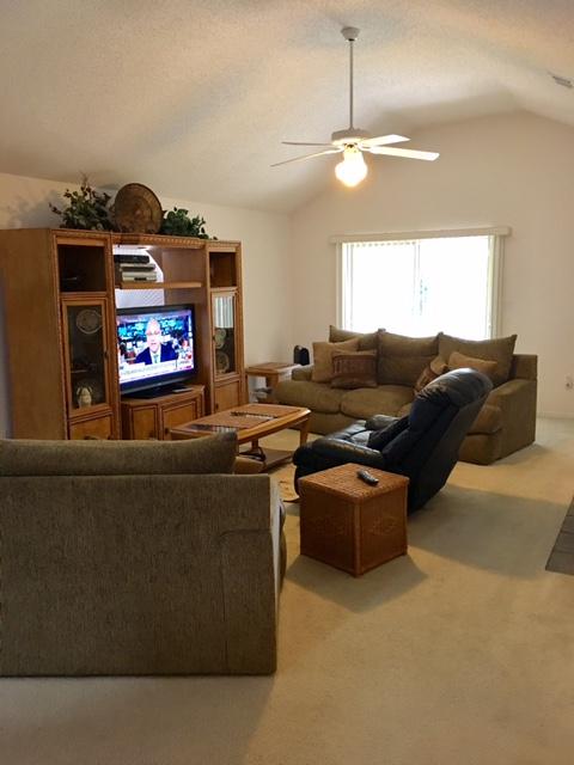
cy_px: 382
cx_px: 287
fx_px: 641
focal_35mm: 29
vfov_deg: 61.7
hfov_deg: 48.2
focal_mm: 4.15
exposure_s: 1/15
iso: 80
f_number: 2.2
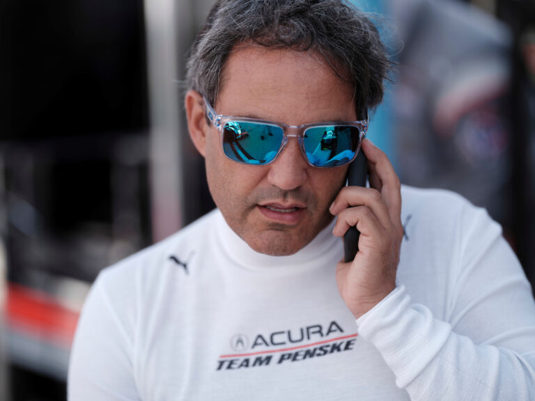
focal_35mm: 87
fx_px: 1345
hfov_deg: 22.5
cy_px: 200
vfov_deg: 17.0
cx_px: 268
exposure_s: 1/850
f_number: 2
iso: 100
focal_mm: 110
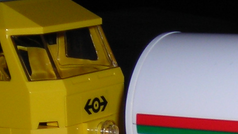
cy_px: 220
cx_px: 177
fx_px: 1167
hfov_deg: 11.6
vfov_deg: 6.4
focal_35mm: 185
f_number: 6.4
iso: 50
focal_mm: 6.3
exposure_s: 1/60.1
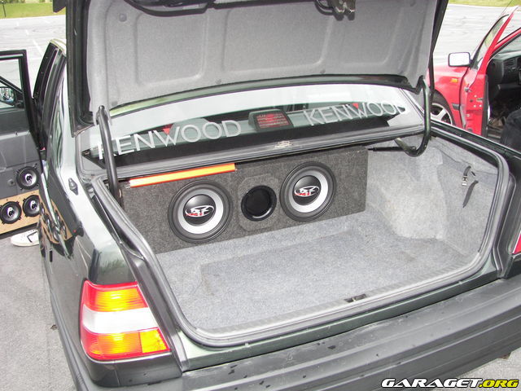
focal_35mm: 36
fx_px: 542
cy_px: 196
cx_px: 260
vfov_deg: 39.7
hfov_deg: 51.4
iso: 125
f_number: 2.8
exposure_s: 1/30
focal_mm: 6
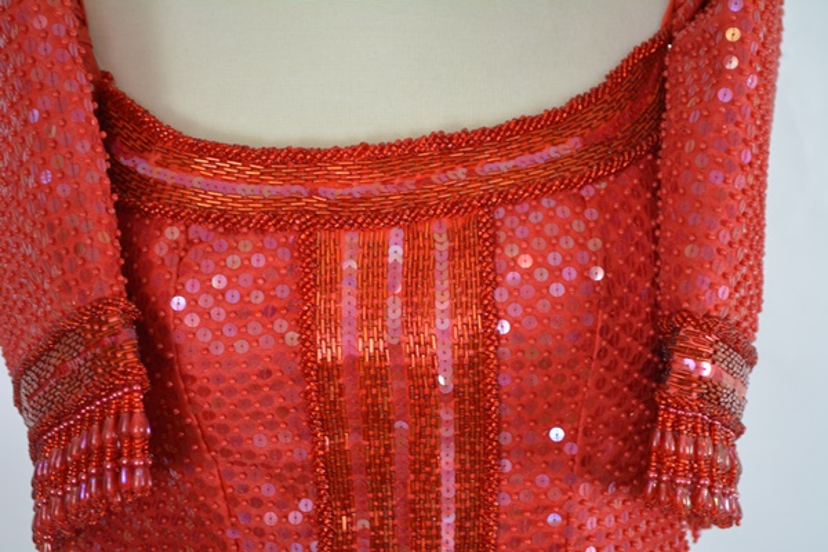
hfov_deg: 24.6
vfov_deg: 16.6
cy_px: 276
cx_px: 414
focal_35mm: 82
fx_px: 1897
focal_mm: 55
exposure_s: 1/50
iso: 800
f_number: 5.6
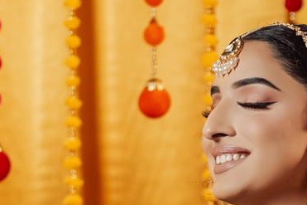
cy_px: 241
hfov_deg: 6.0
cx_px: 290
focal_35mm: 345
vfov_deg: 4.0
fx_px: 2941
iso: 200
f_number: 1.2
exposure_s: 1/500
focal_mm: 50
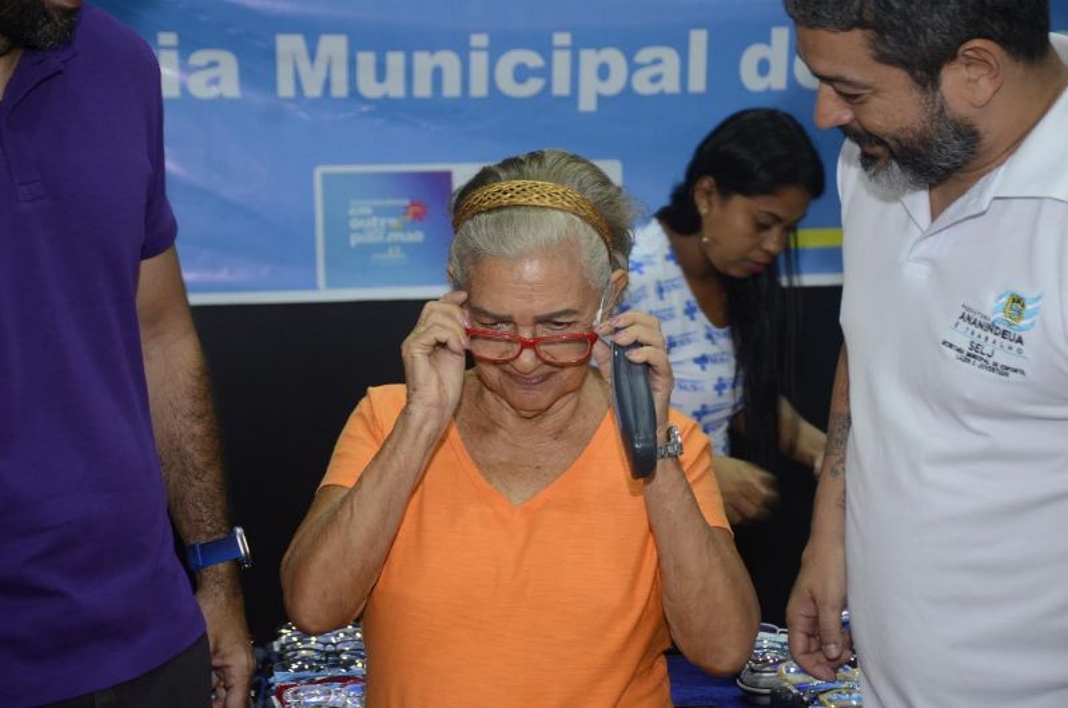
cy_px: 354
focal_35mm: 78
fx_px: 2309
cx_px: 534
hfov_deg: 26.0
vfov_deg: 17.4
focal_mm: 52
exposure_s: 1/50
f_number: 4.8
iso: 1250
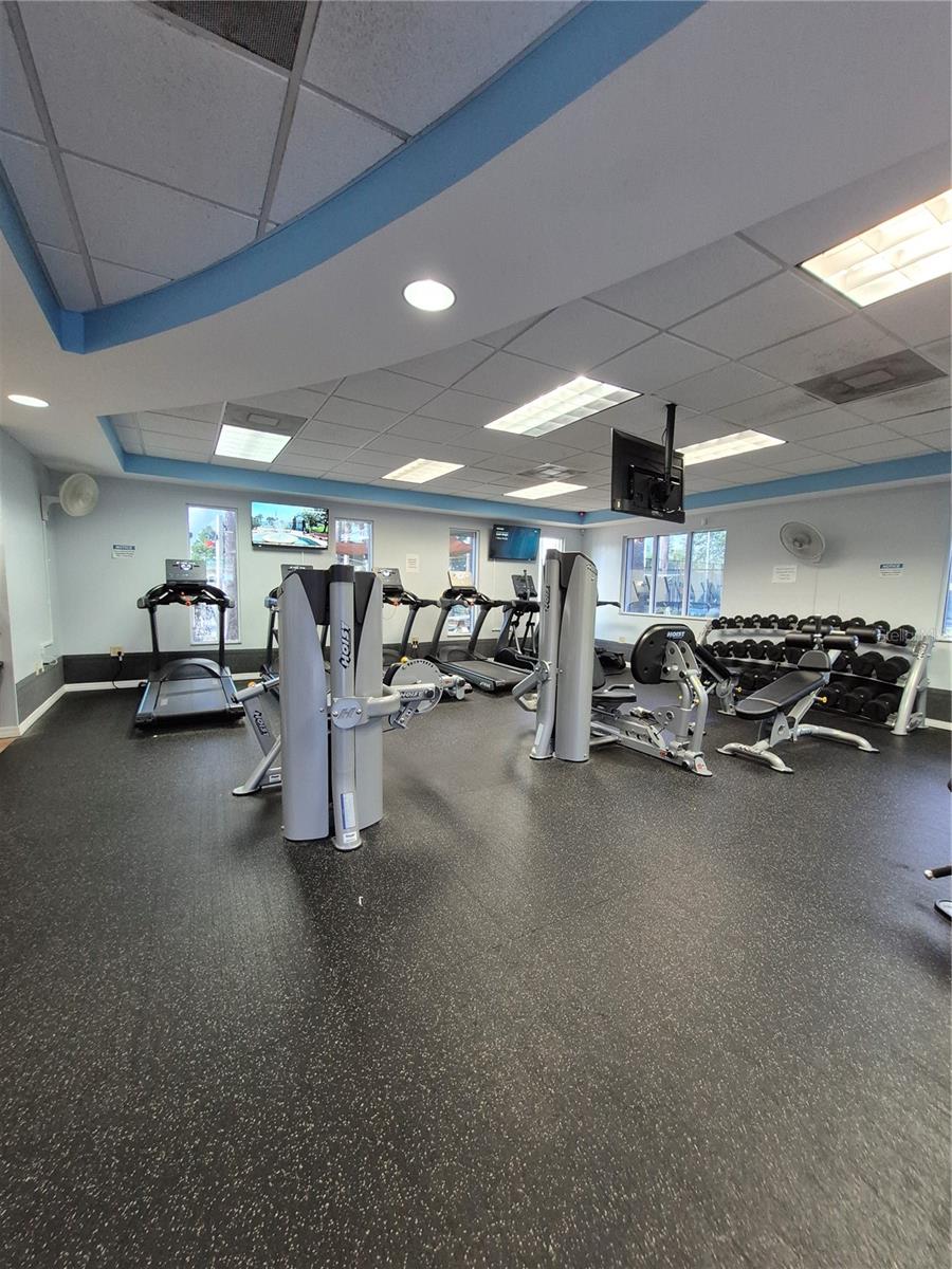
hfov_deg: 89.9
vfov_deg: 106.2
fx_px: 477
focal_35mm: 13
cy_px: 634
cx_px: 476
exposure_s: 1/60
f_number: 2.2
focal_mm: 1.74
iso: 320
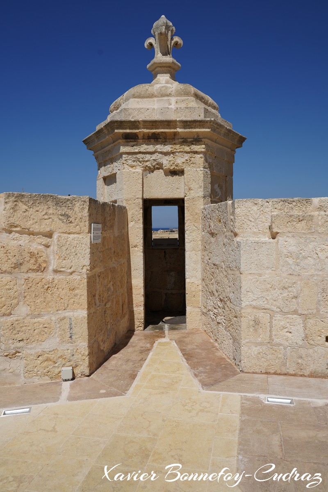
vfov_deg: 65.5
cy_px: 246
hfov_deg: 46.4
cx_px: 164
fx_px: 383
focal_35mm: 28
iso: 100
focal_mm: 28
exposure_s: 1/800
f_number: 8
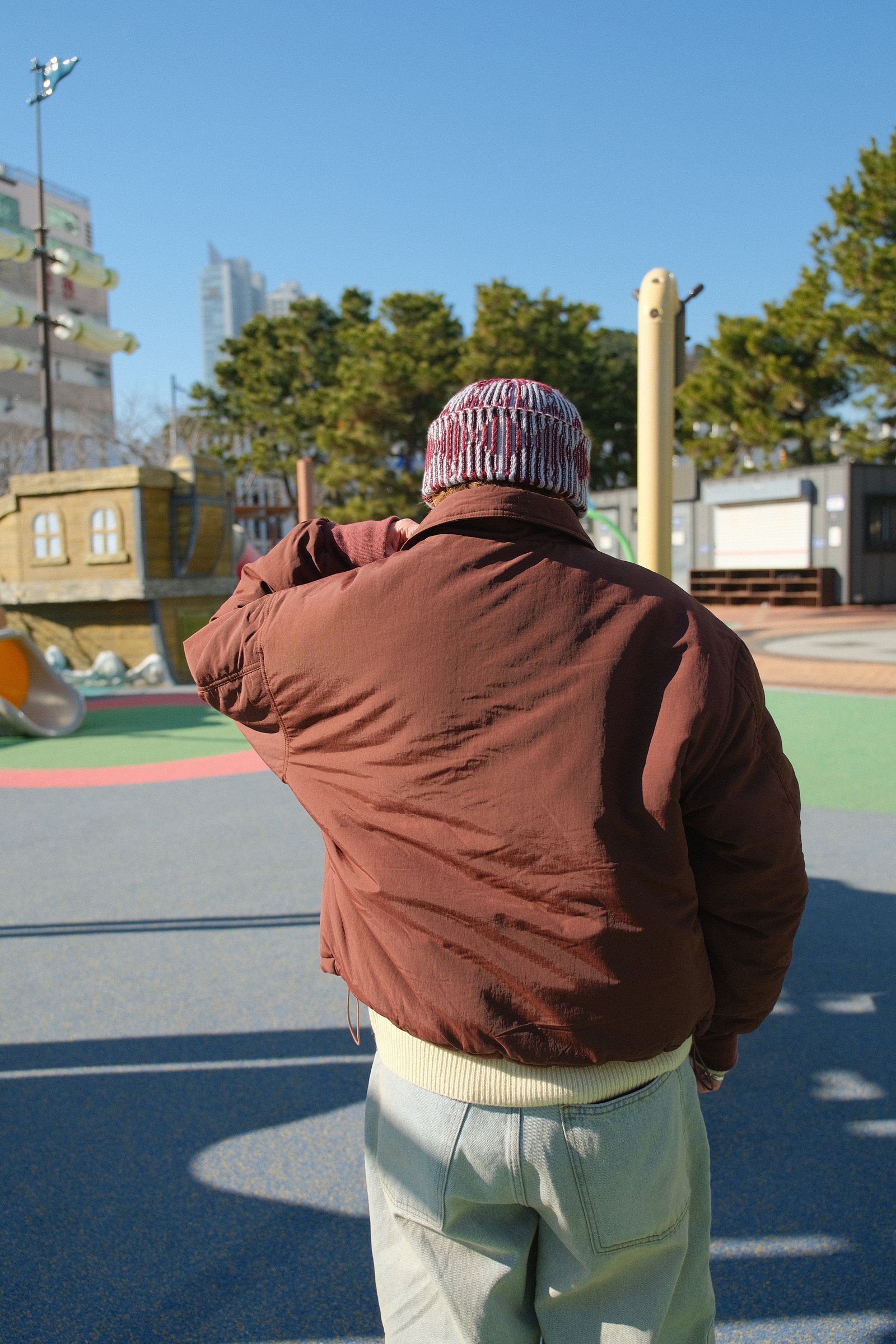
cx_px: 448
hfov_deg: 42.3
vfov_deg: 60.3
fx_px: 1157
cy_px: 672
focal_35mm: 31
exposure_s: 1/3200
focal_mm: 20.4
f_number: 2.8
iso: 400
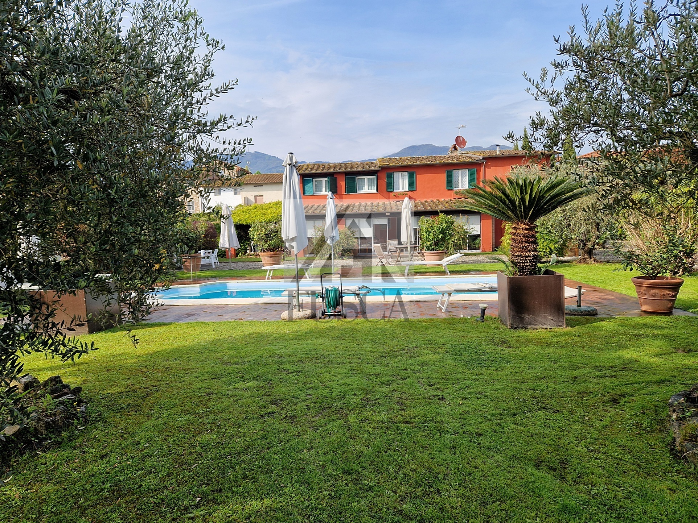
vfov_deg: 58.9
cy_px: 262
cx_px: 349
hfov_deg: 73.9
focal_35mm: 23
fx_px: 464
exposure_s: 1/1116
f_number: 1.8
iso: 50
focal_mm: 5.4
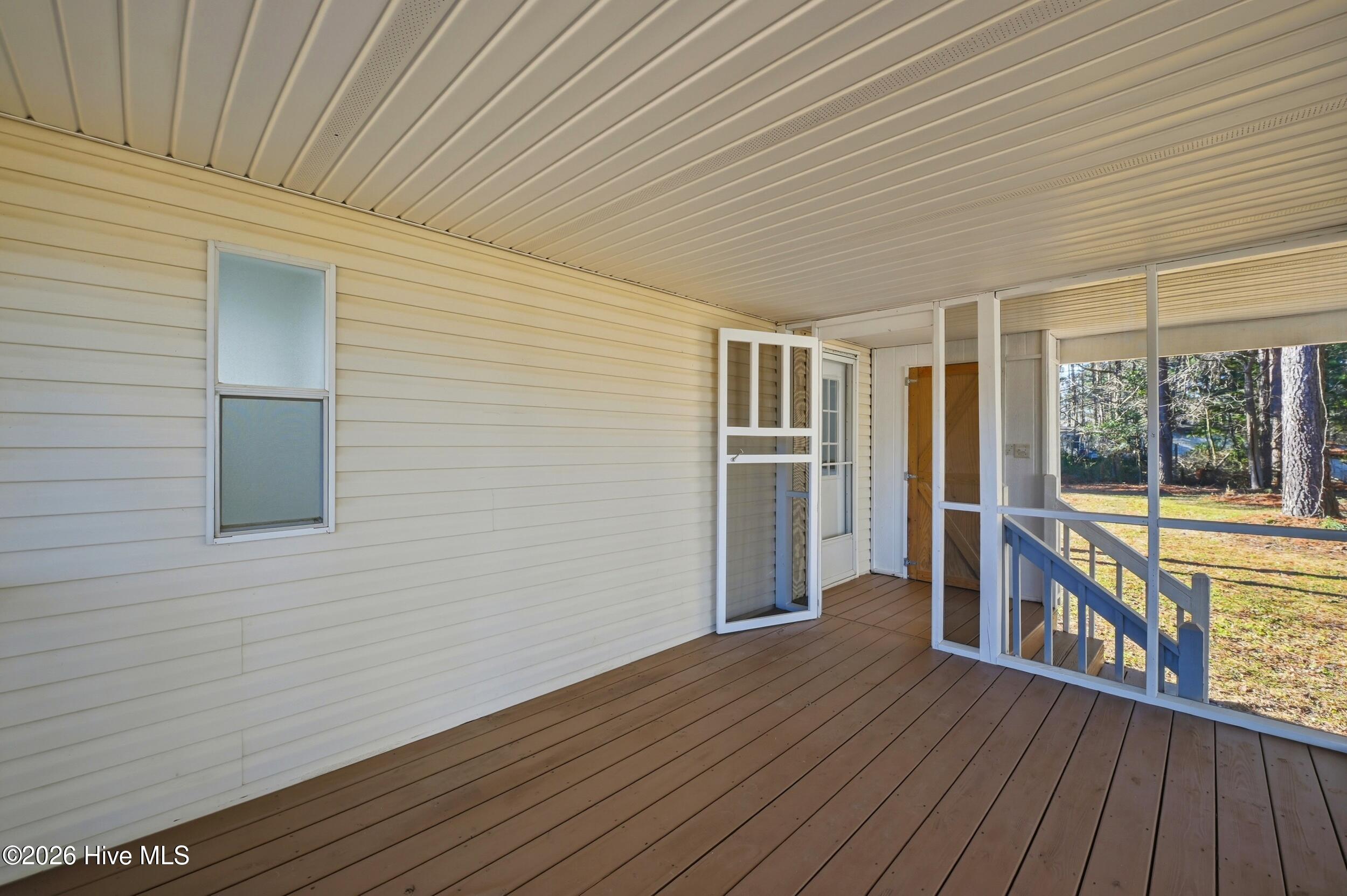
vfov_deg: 81.1
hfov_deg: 104.3
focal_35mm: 14
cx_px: 674
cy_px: 448
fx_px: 523
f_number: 8
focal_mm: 14
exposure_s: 1/640
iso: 160
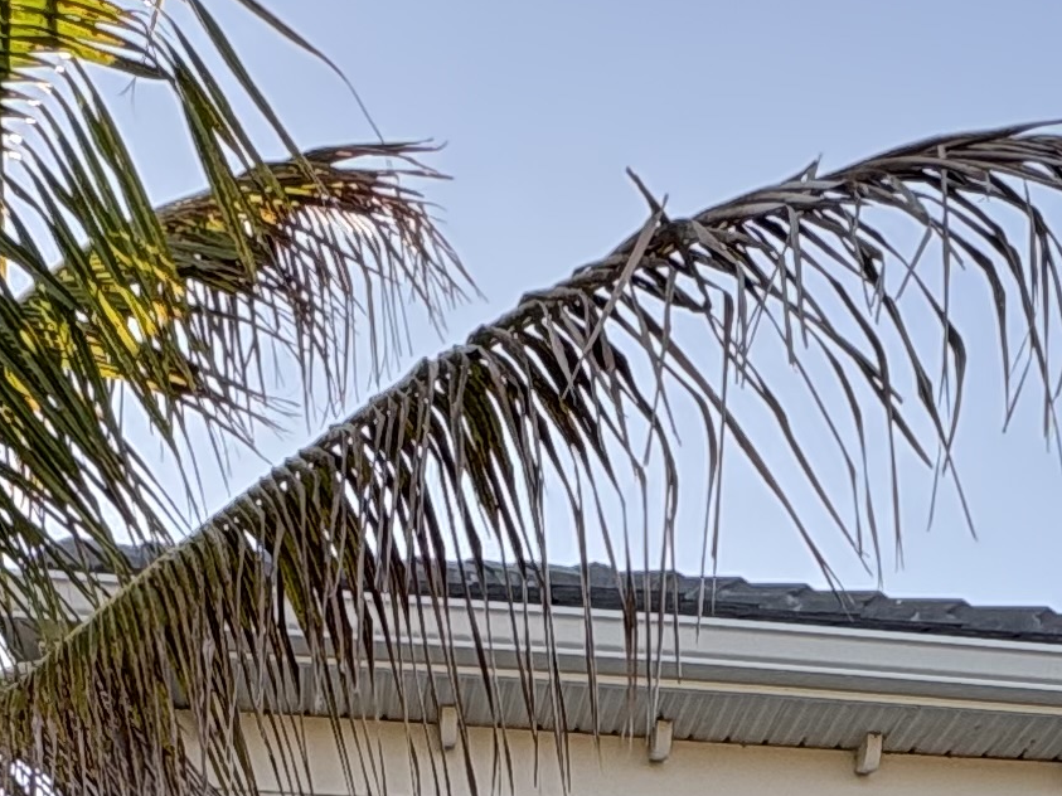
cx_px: 558
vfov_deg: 14.9
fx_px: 2055
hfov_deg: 29.0
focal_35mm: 67
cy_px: 1848
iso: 40
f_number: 2.2
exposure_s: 1/114
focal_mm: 2.22
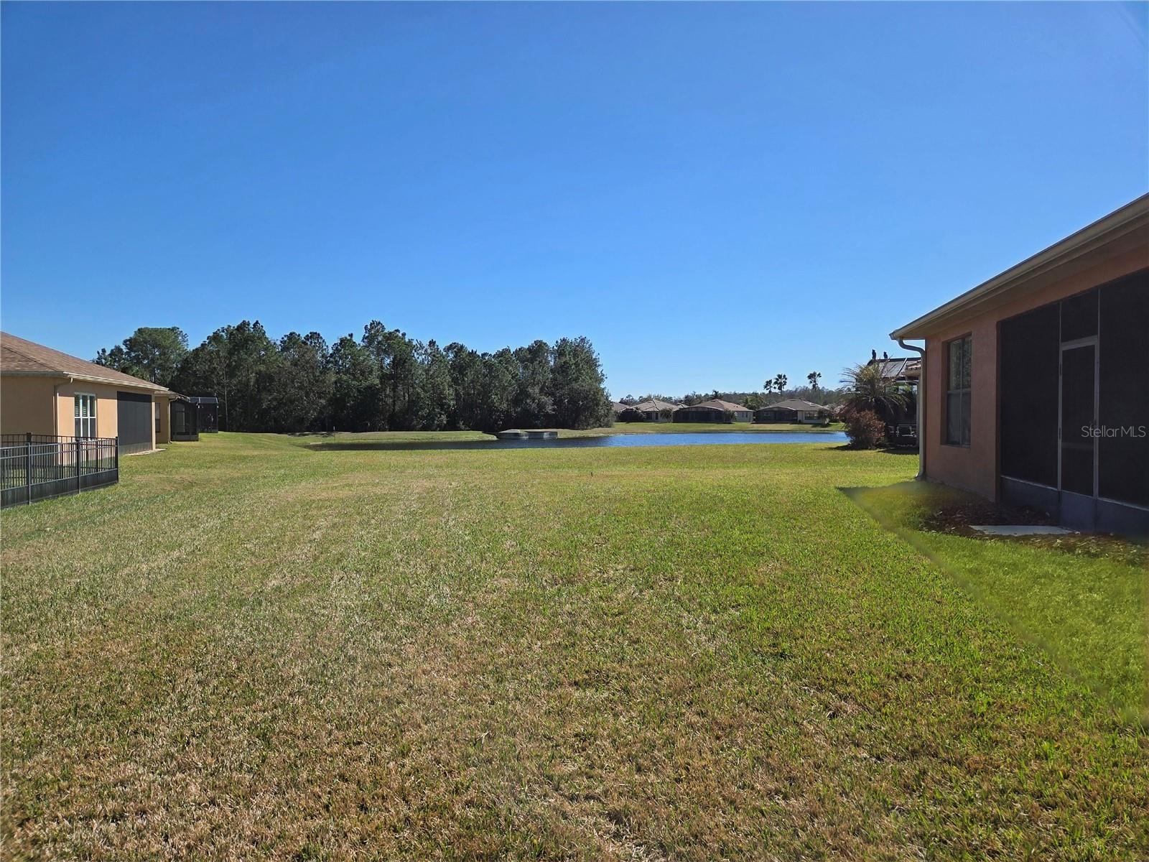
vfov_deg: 58.9
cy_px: 431
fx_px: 763
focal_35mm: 23
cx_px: 574
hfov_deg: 73.9
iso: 80
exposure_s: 1/10000
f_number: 1.8
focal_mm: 5.4
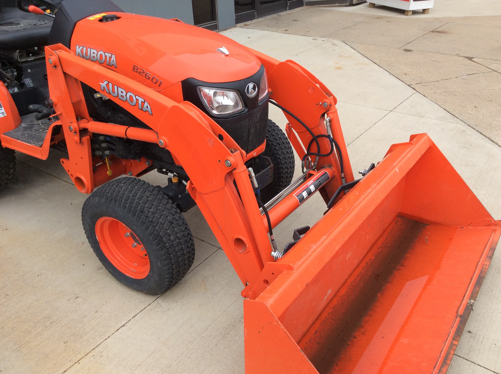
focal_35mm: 32
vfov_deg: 44.1
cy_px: 187
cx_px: 250
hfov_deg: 56.9
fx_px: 462
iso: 32
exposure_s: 1/430
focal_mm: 3.3
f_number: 2.4
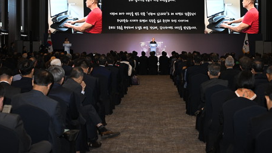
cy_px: 45
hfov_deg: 30.5
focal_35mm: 69
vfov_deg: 17.4
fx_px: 498
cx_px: 154
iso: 2000
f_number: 4.8
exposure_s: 1/125
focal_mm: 50
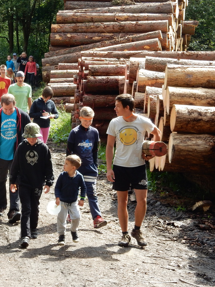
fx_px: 1101
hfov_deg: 11.1
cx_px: 27
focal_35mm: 133
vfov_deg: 14.8
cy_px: 143
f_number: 5.3
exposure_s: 1/125
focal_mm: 17.6
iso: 125
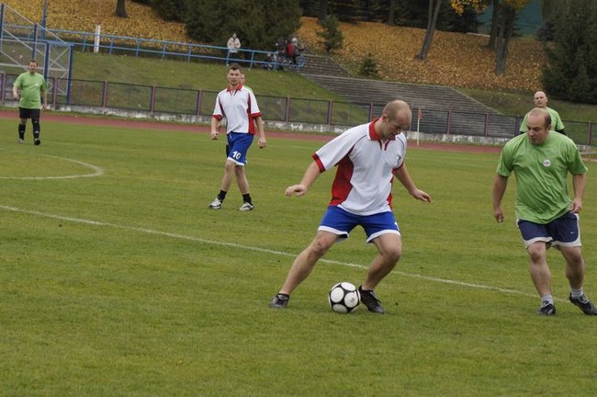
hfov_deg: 15.2
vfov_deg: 10.1
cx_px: 298
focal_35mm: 135
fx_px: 2236
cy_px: 198
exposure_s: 1/1250
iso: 1600
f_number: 6.3
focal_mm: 90
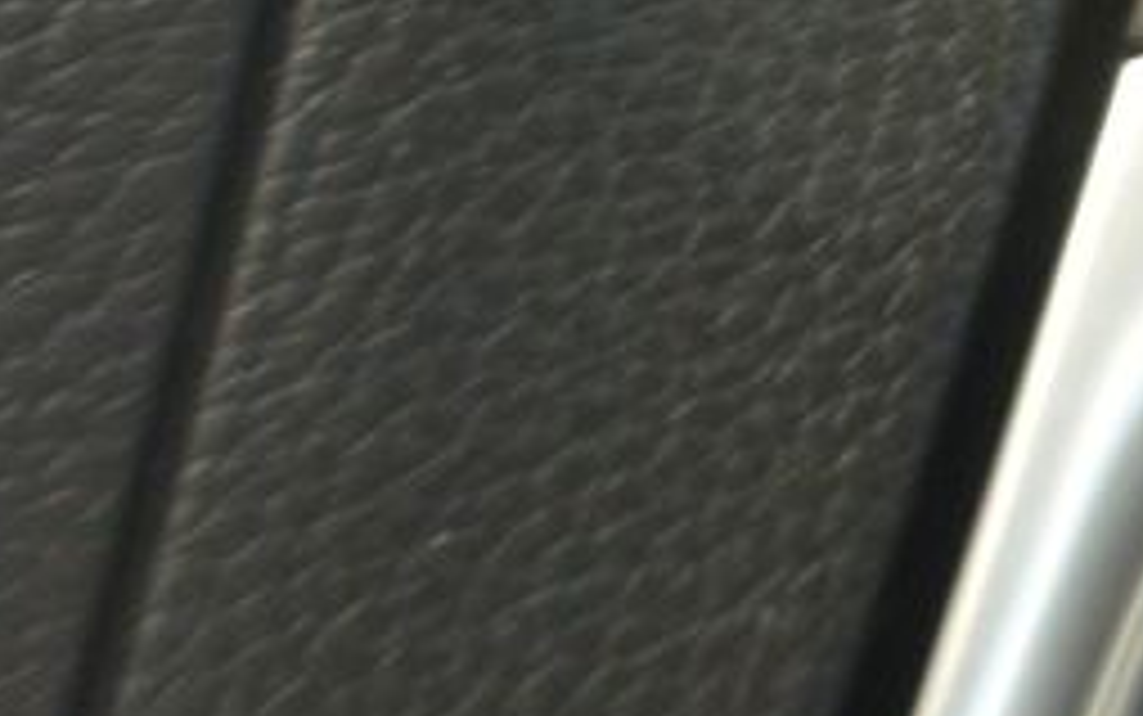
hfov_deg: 15.7
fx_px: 3459
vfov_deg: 10.9
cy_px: -637
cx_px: 2138
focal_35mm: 111
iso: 200
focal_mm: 10
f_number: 3.5
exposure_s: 1/160
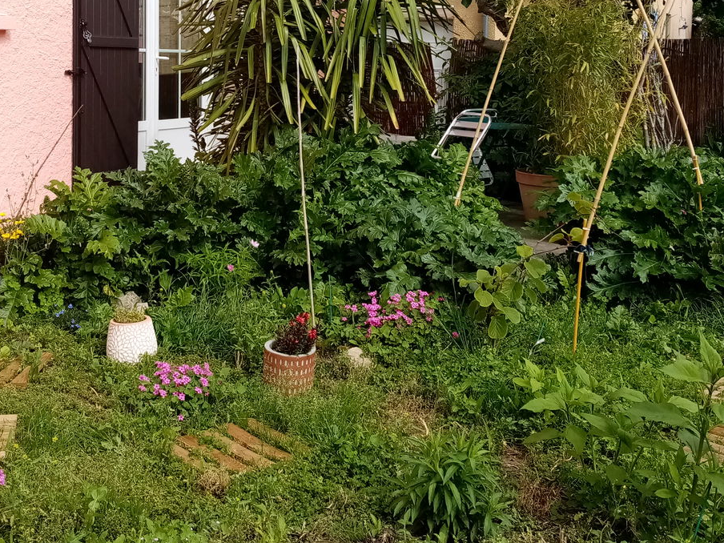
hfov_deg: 41.0
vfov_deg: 30.8
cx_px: 273
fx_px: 962
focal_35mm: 46
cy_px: 111
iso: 101
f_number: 1.8
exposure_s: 1/931
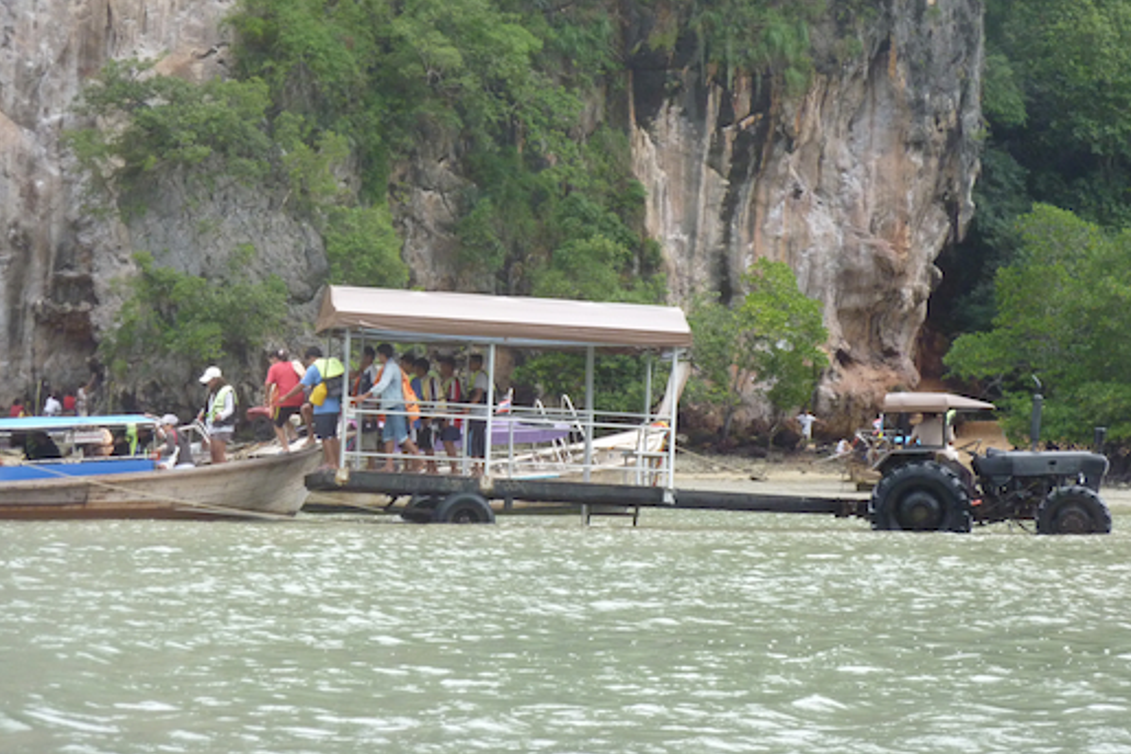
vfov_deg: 8.9
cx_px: 563
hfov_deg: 13.3
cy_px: 359
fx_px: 4838
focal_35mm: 154
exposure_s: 1/80
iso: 250
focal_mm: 24.1
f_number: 4.5
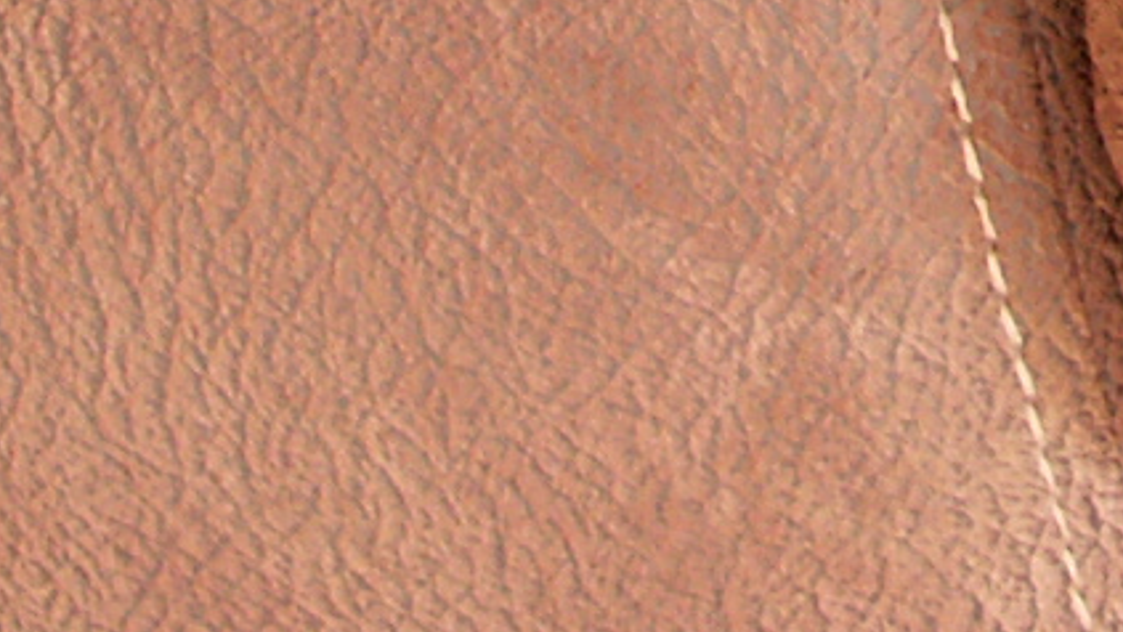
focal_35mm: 150
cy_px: -951
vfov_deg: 7.5
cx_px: 1760
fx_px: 4467
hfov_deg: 13.4
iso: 100
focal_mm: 7.2
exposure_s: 1/15
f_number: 2.8
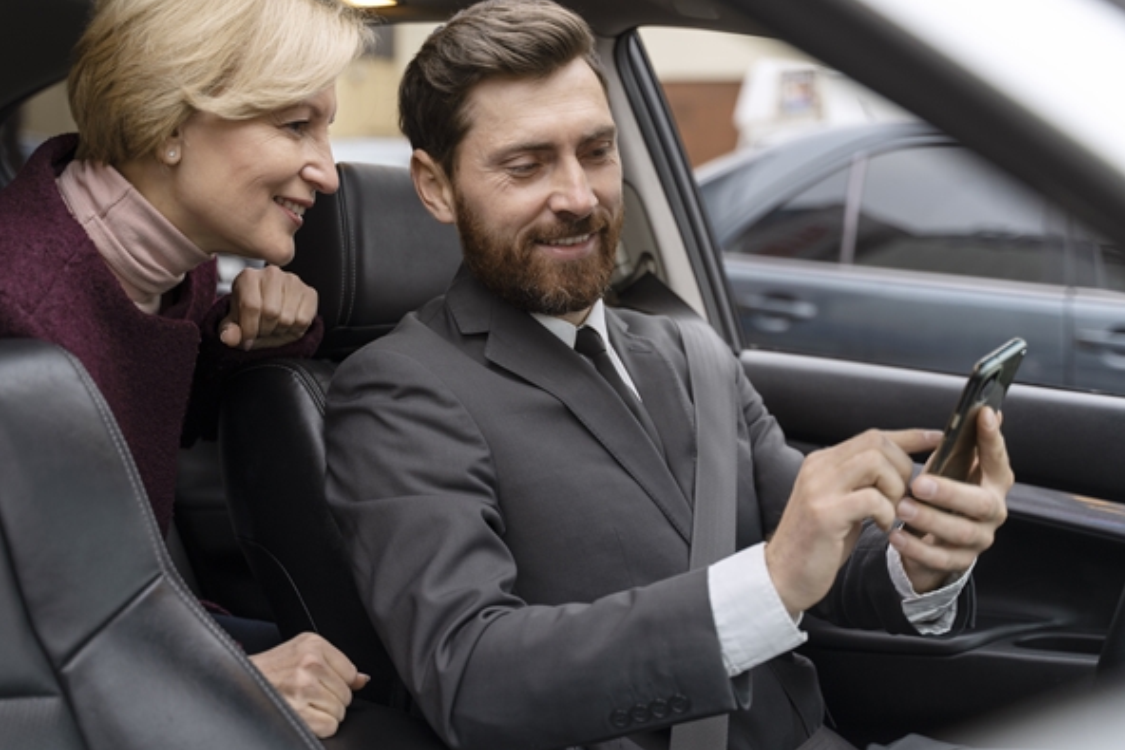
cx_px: 521
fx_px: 1657
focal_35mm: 53
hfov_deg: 37.5
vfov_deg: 25.5
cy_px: 360
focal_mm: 49
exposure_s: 1/200
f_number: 2.8
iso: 500
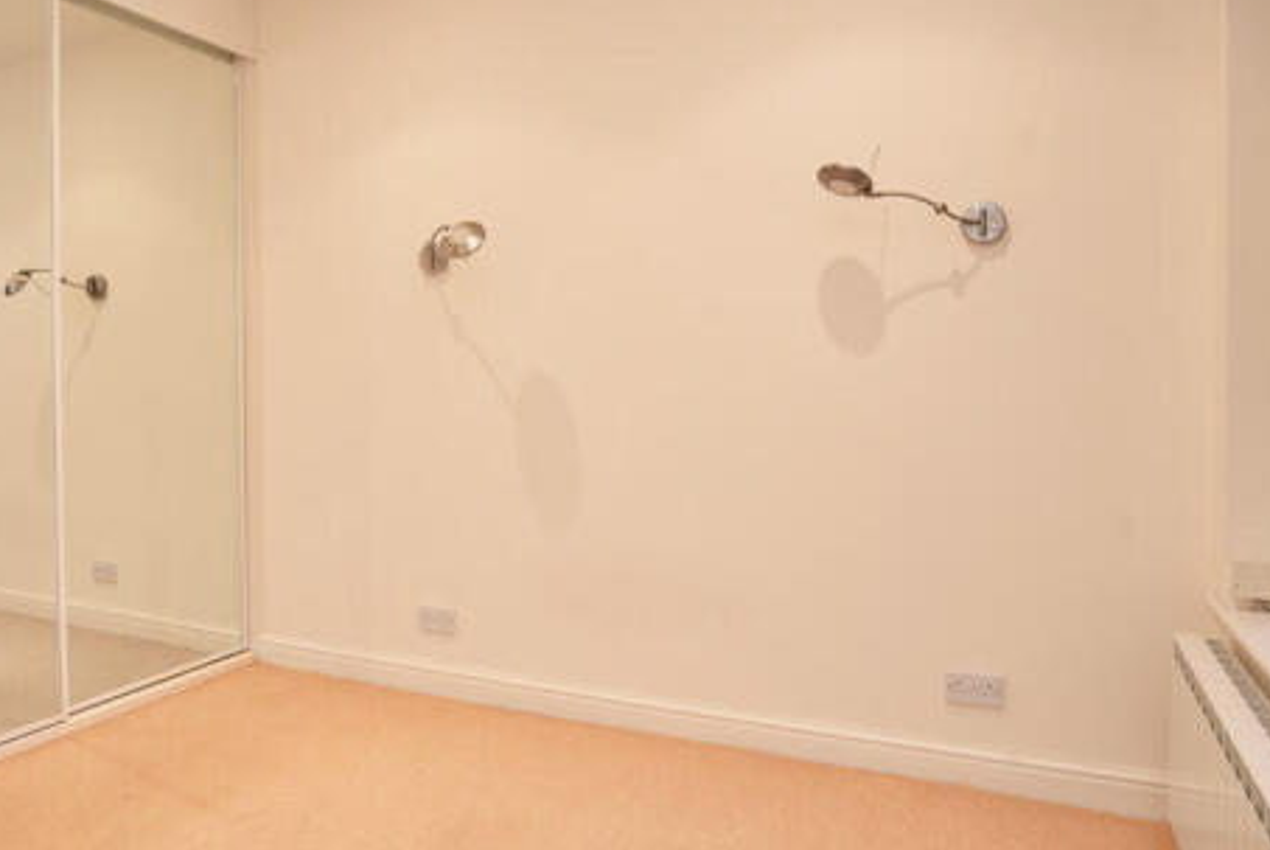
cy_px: 389
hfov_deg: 68.5
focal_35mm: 26
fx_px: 918
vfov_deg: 49.6
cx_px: 496
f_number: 6.3
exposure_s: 1/20
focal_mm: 18
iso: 800
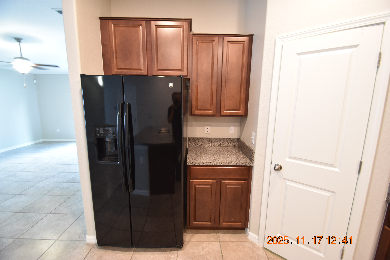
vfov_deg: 77.3
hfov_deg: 100.4
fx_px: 162
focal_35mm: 15
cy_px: 130
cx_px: 195
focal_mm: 10
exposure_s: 1/20
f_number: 3.5
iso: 800
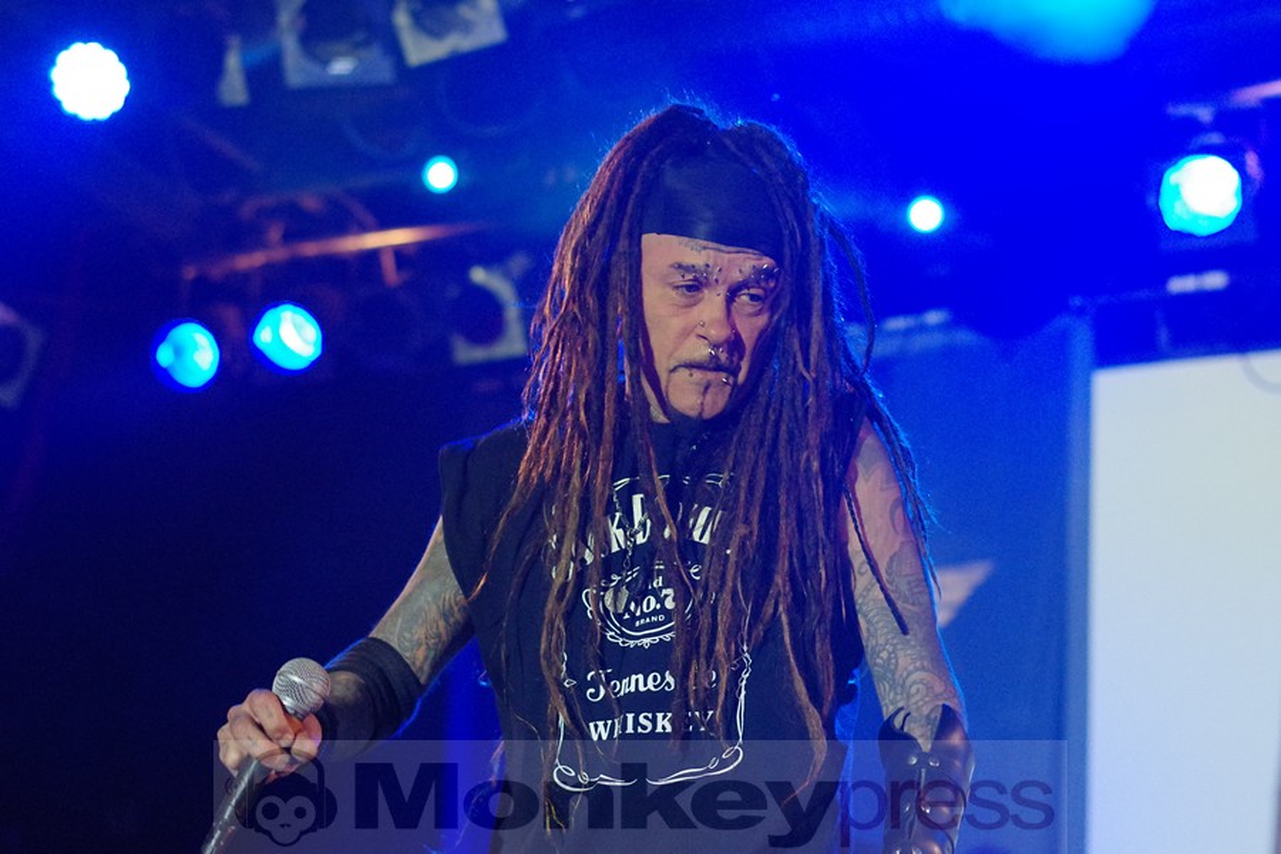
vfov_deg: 18.2
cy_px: 427
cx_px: 640
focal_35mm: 75
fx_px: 2669
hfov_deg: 27.0
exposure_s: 1/500
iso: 3200
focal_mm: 50
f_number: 2.5
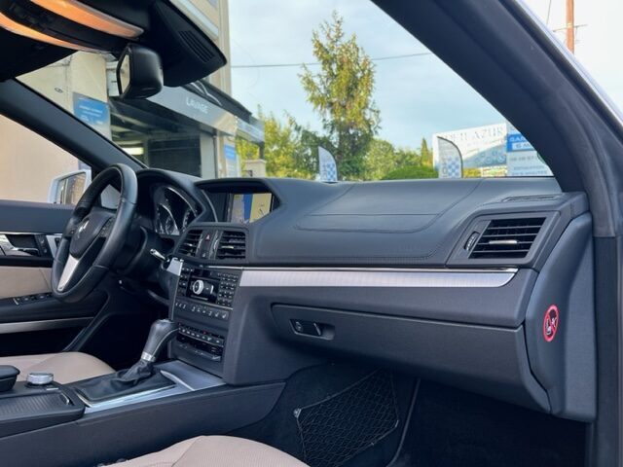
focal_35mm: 26
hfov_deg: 67.3
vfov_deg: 53.1
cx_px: 312
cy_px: 234
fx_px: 468
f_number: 1.5
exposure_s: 1/316
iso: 50
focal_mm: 5.7
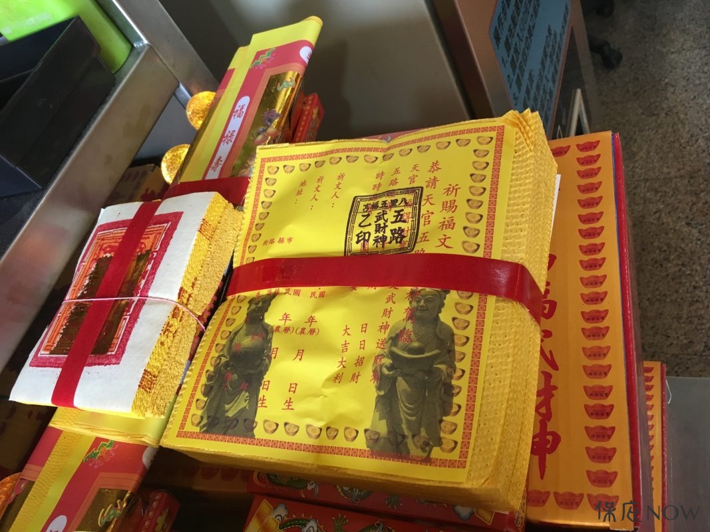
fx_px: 595
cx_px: 355
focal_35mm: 29
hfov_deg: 61.7
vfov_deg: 48.2
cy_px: 266
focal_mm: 4.15
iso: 100
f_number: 2.2
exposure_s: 1/30
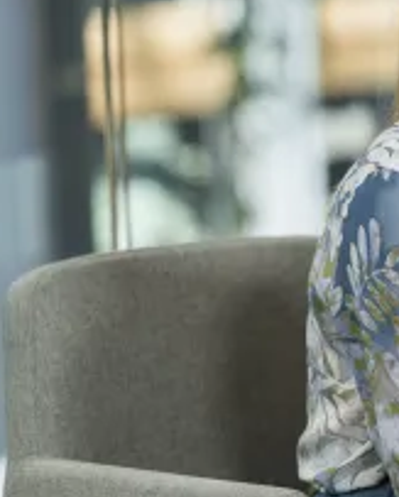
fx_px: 3756
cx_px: 551
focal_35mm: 255
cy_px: 223
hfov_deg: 6.0
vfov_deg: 7.6
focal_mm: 115
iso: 400
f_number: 3.2
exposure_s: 1/320
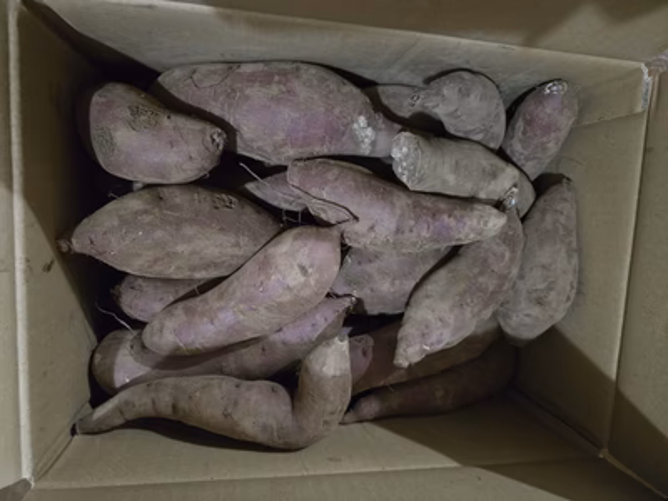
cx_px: 334
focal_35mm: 23
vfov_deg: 58.9
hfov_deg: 73.9
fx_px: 444
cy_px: 250
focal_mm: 5.4
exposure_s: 1/30
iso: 1250
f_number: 1.8
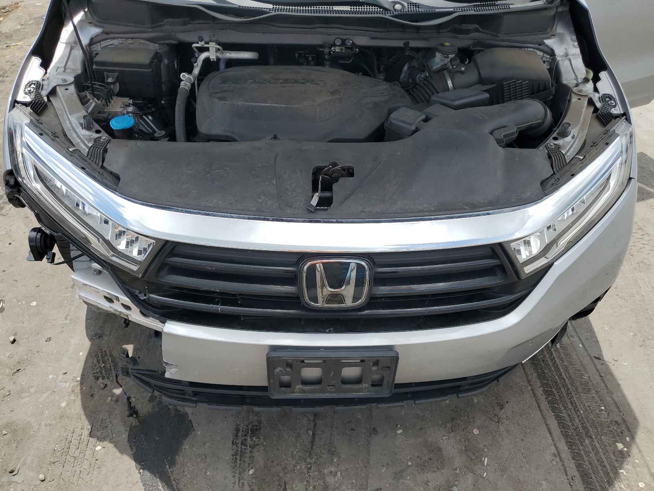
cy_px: 246
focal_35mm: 26
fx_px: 491
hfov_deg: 67.3
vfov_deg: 53.1
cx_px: 327
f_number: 1.5
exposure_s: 1/2500
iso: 50
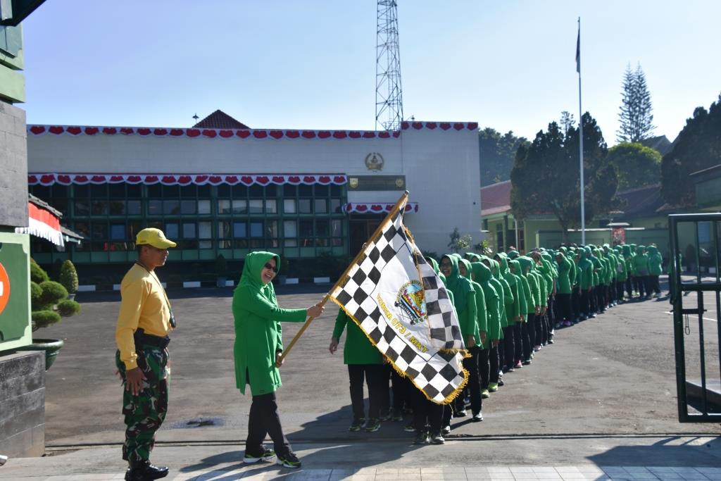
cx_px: 360
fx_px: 781
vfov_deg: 34.2
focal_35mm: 39
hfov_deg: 49.5
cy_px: 240
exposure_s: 1/250
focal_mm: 26
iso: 100
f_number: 8
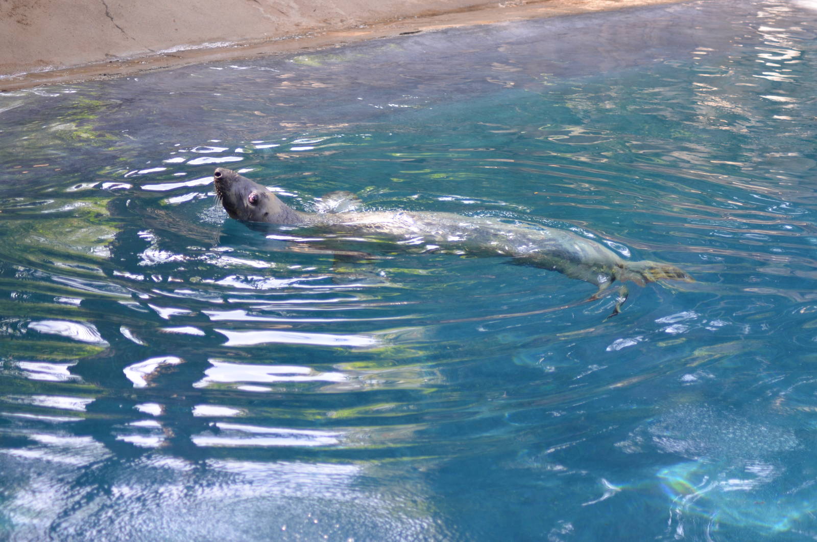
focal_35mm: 105
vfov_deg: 13.0
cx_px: 408
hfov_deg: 19.5
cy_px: 271
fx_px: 2378
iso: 400
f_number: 4.5
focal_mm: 70
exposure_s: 1/320
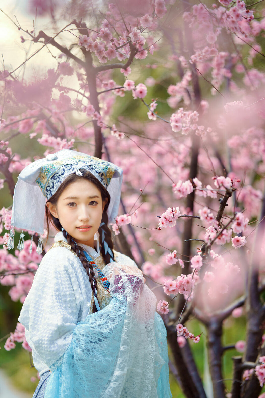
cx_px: 132
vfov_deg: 23.9
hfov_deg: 16.1
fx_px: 938
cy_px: 199
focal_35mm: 85
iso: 100
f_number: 1.4
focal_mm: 85
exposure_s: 1/1000
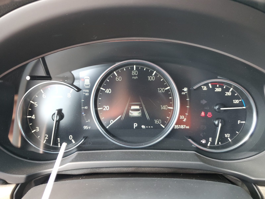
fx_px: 199
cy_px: 100
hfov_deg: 67.3
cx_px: 132
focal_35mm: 26
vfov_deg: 53.1
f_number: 1.5
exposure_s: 1/60.2
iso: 107
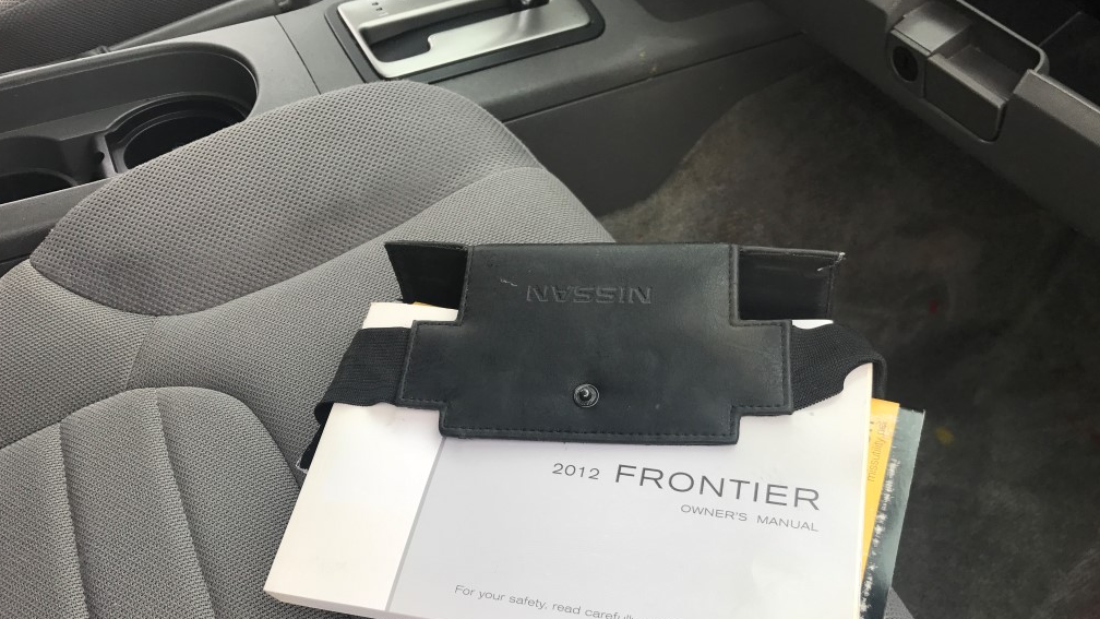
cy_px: 364
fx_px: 904
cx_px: 543
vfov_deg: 37.7
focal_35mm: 31
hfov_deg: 62.6
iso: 20
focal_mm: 3.99
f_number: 1.8
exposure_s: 1/402
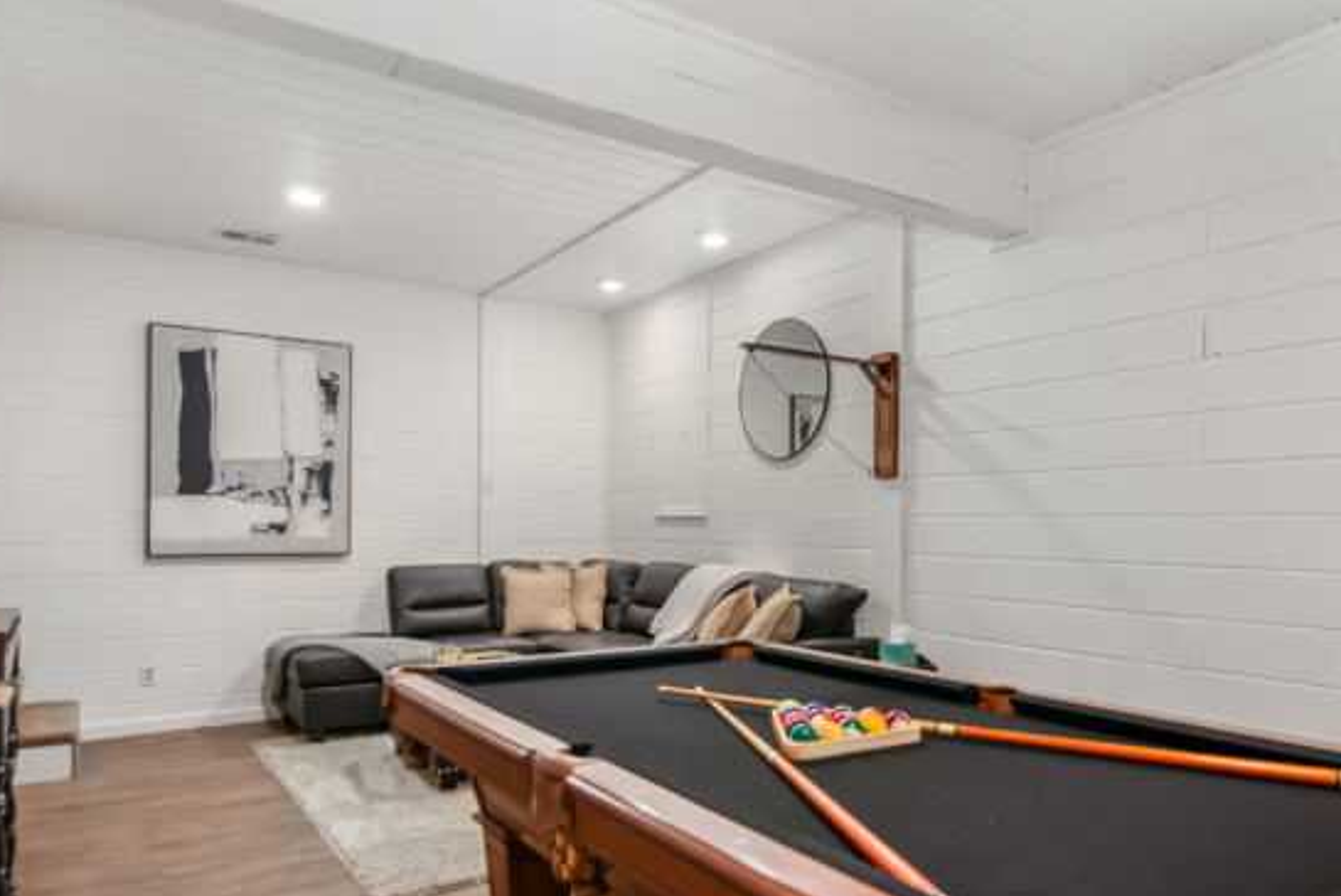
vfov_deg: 55.4
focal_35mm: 23
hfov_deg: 76.7
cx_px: 731
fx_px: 846
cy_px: 534
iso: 720
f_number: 2.8
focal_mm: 11
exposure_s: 1/60
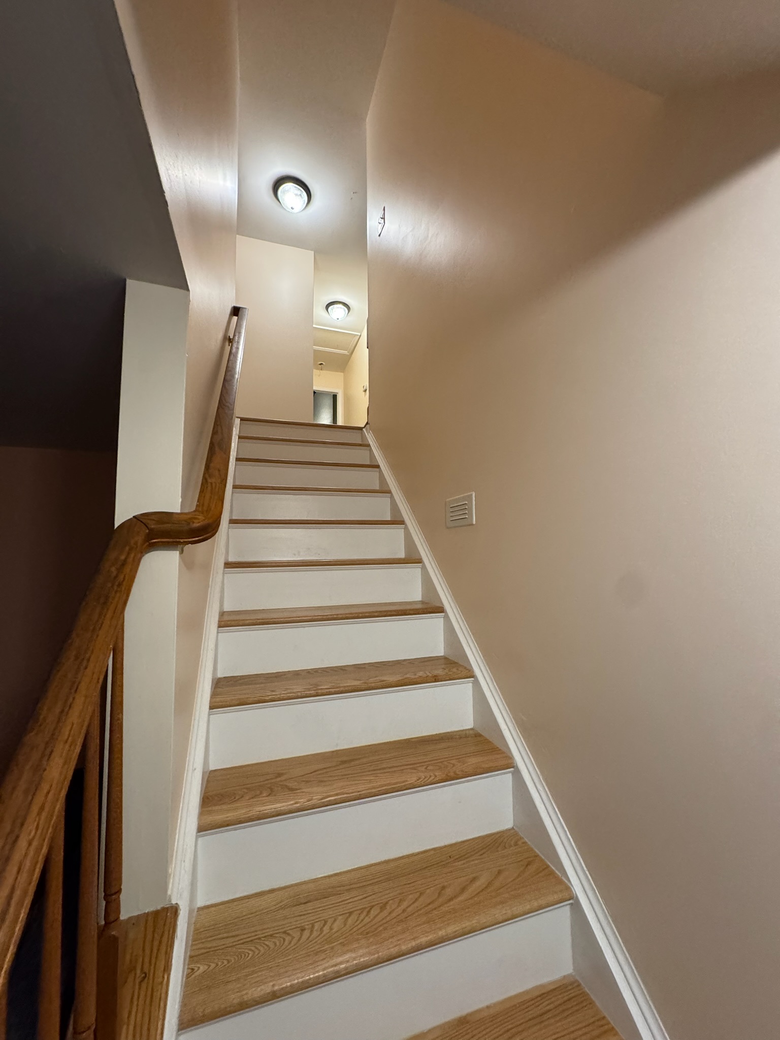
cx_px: 390
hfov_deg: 85.7
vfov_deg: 102.1
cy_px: 520
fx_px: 421
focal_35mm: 14
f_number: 2.2
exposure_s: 1/60
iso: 320
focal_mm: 2.22
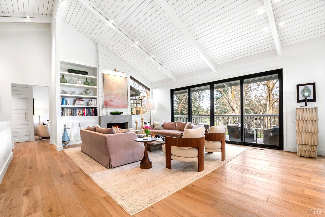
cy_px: 108
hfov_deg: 100.4
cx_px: 162
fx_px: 135
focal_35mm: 15
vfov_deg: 77.3
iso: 125
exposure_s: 1
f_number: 9
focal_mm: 10
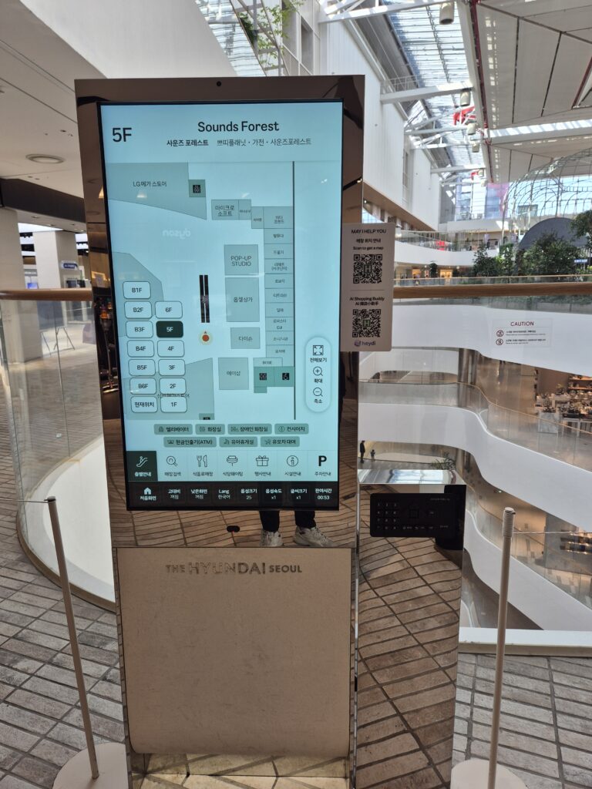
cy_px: 394
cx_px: 296
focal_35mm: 23
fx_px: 524
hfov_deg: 58.9
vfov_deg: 73.9
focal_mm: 5.4
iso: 25
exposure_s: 1/120
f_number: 1.8
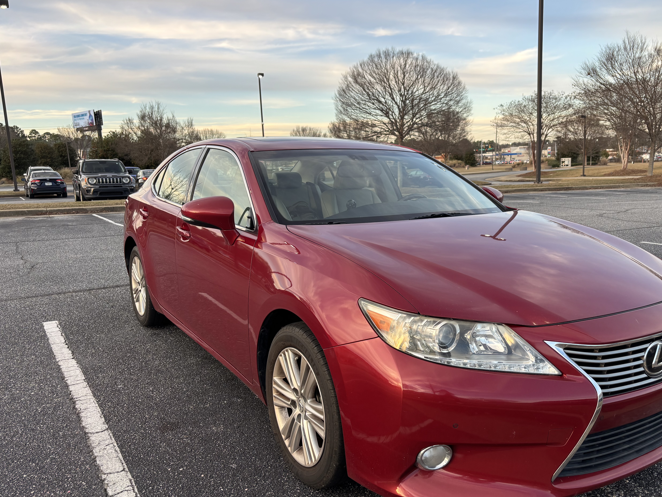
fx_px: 574
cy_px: 272
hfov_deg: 59.7
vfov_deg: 46.7
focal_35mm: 30
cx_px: 378
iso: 50
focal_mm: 5.96
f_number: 1.6
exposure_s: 1/275
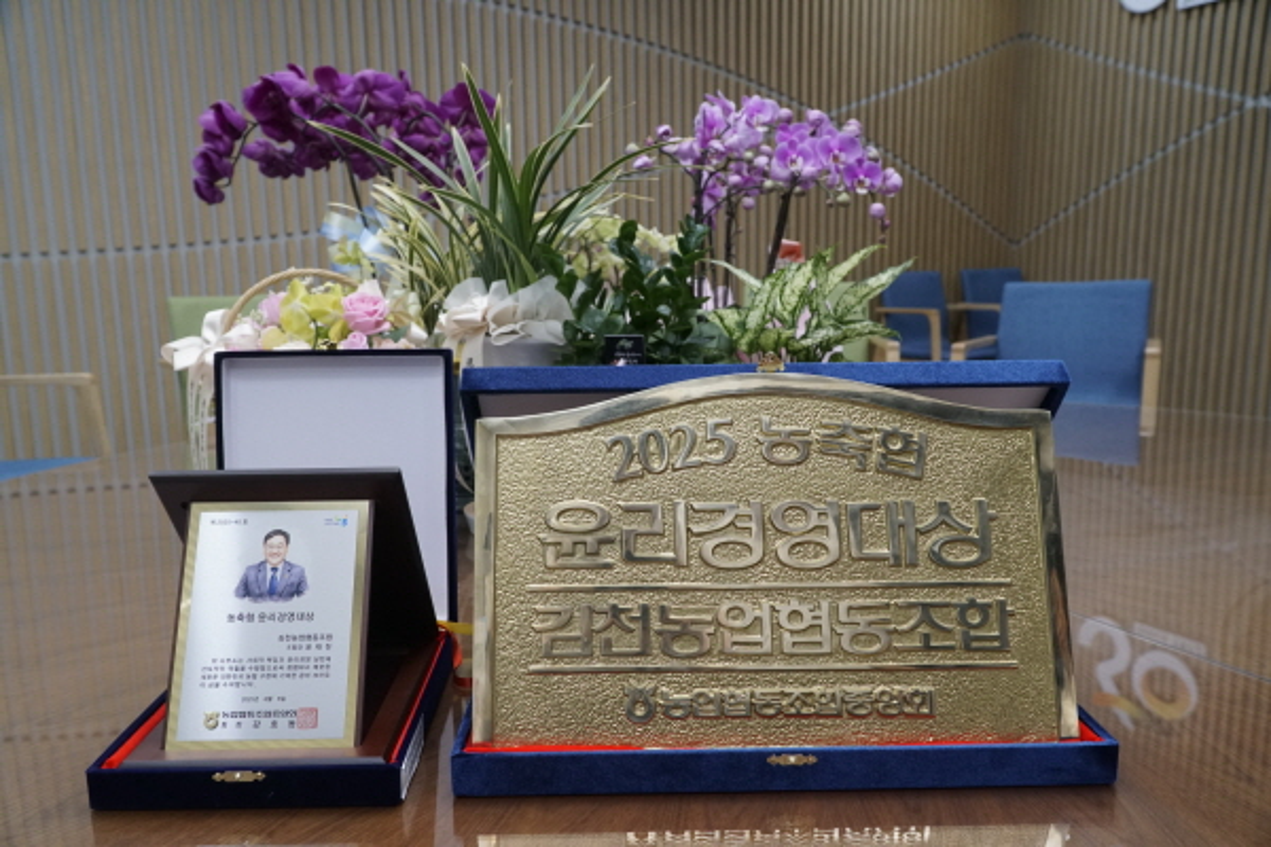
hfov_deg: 67.4
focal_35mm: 27
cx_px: 636
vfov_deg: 47.9
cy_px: 424
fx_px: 953
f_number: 4
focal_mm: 18
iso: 1250
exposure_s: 1/160
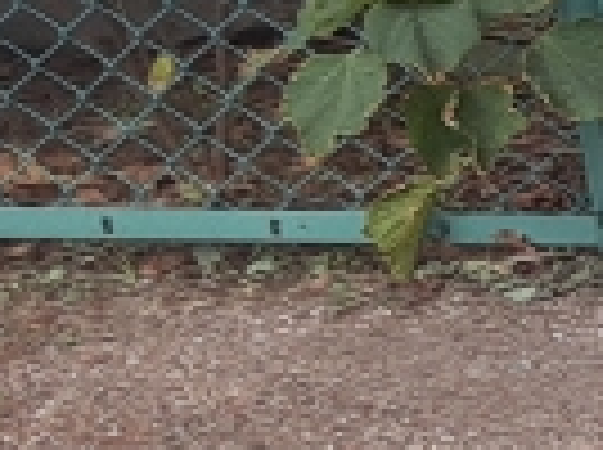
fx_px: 2869
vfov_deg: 9.0
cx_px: 1814
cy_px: 302
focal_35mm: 165
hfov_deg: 9.4
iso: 40
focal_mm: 2.91
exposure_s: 1/263
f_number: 1.9
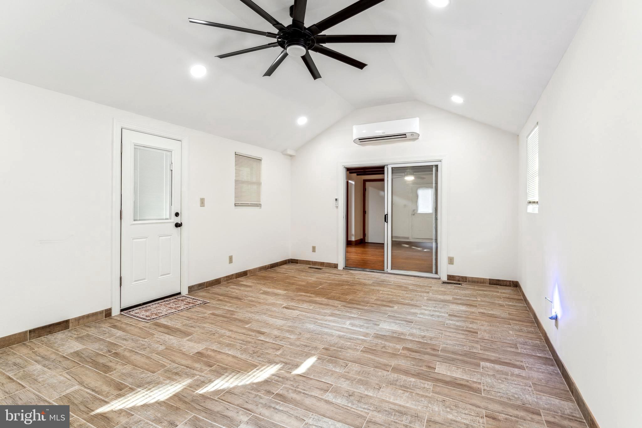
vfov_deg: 73.1
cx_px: 321
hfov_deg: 96.0
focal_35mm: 16
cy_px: 214
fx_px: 289
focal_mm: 16.2
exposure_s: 1/6
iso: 400
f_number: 8
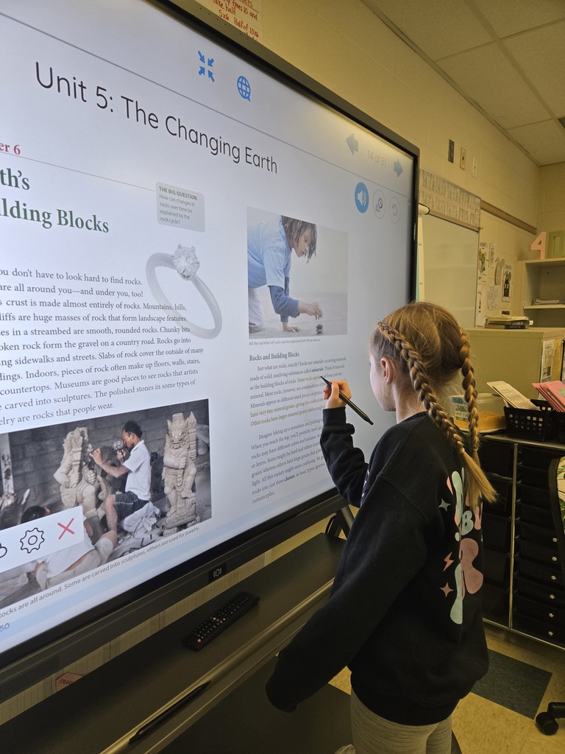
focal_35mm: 23
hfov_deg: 58.9
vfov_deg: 73.9
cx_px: 282
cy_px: 377
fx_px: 501
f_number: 1.8
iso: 160
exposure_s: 1/120
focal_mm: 5.4
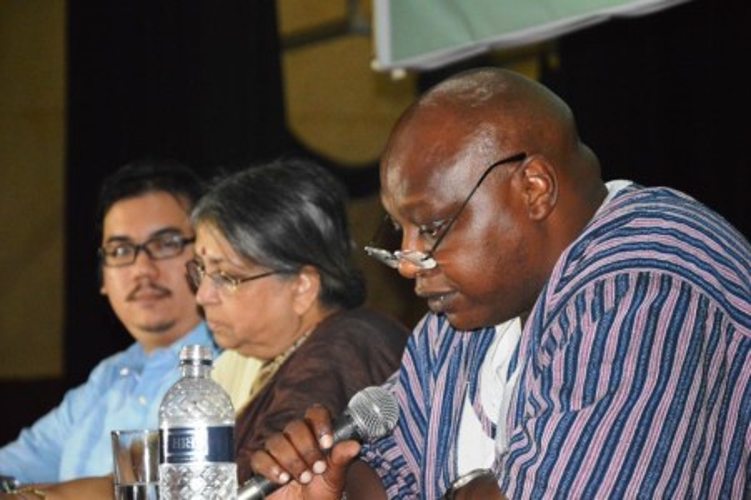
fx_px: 3283
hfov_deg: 13.0
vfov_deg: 8.7
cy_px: 250
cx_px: 376
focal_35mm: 158
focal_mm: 105
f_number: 5.6
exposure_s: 1/60
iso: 3200
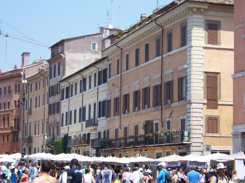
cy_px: 92
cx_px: 122
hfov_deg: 19.6
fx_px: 708
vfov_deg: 14.8
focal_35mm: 100
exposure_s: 1/350
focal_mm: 16.6
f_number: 4.9
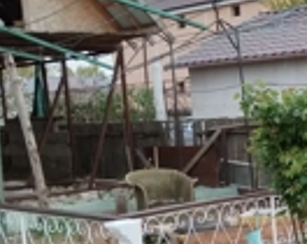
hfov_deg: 23.5
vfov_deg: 19.6
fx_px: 698
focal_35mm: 77
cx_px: 321
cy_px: 202
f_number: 1.8
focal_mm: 4.75
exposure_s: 1/599
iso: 100
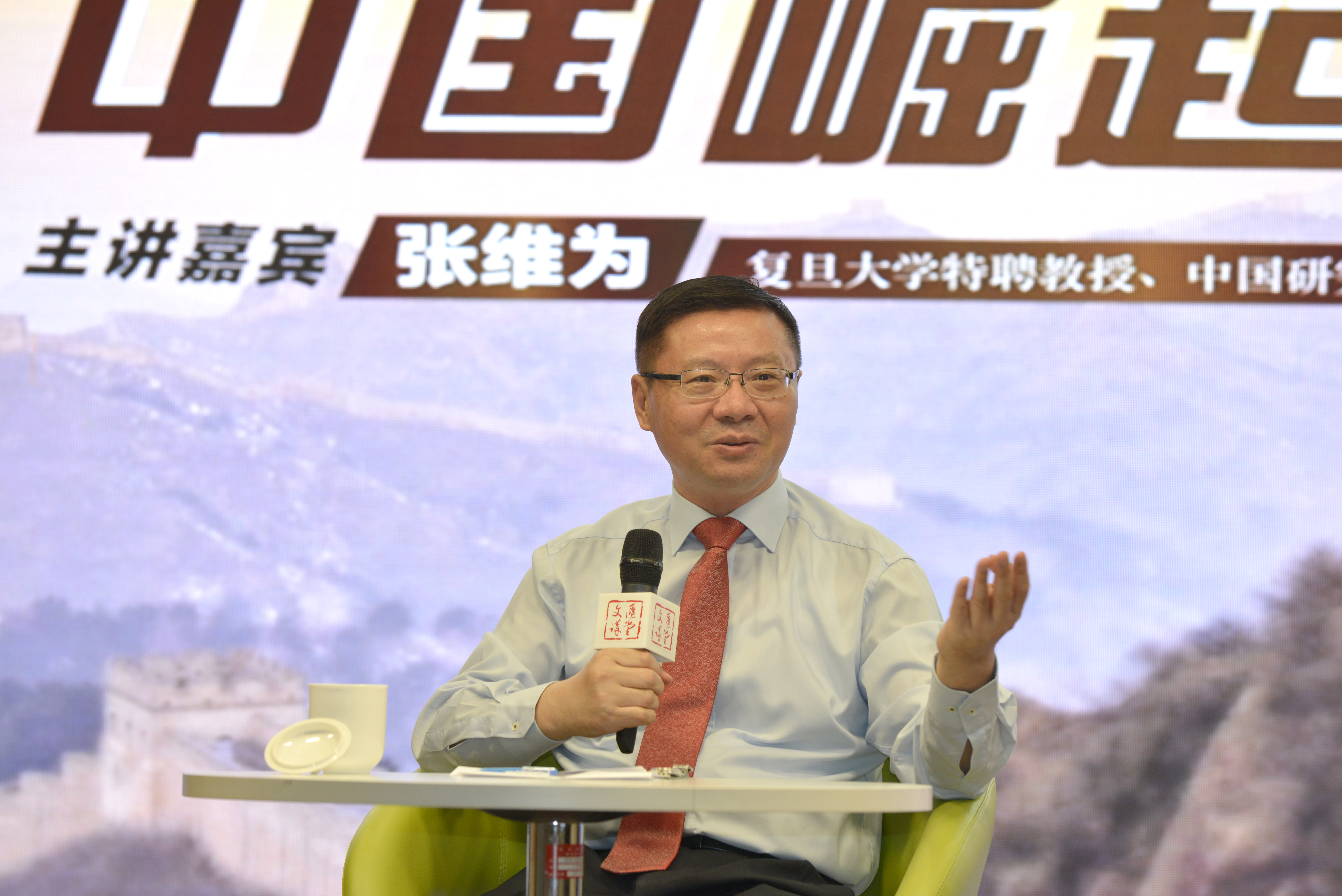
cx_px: 671
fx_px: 7457
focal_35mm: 200
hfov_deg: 10.3
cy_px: 448
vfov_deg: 6.9
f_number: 5
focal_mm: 200
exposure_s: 1/125
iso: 1000
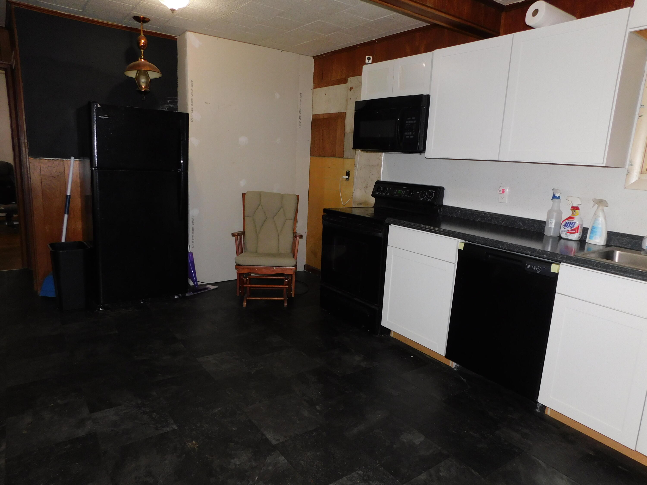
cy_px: 242
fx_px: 430
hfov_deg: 73.9
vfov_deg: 58.9
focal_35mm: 23
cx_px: 324
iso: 200
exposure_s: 1/30
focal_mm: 4
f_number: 3
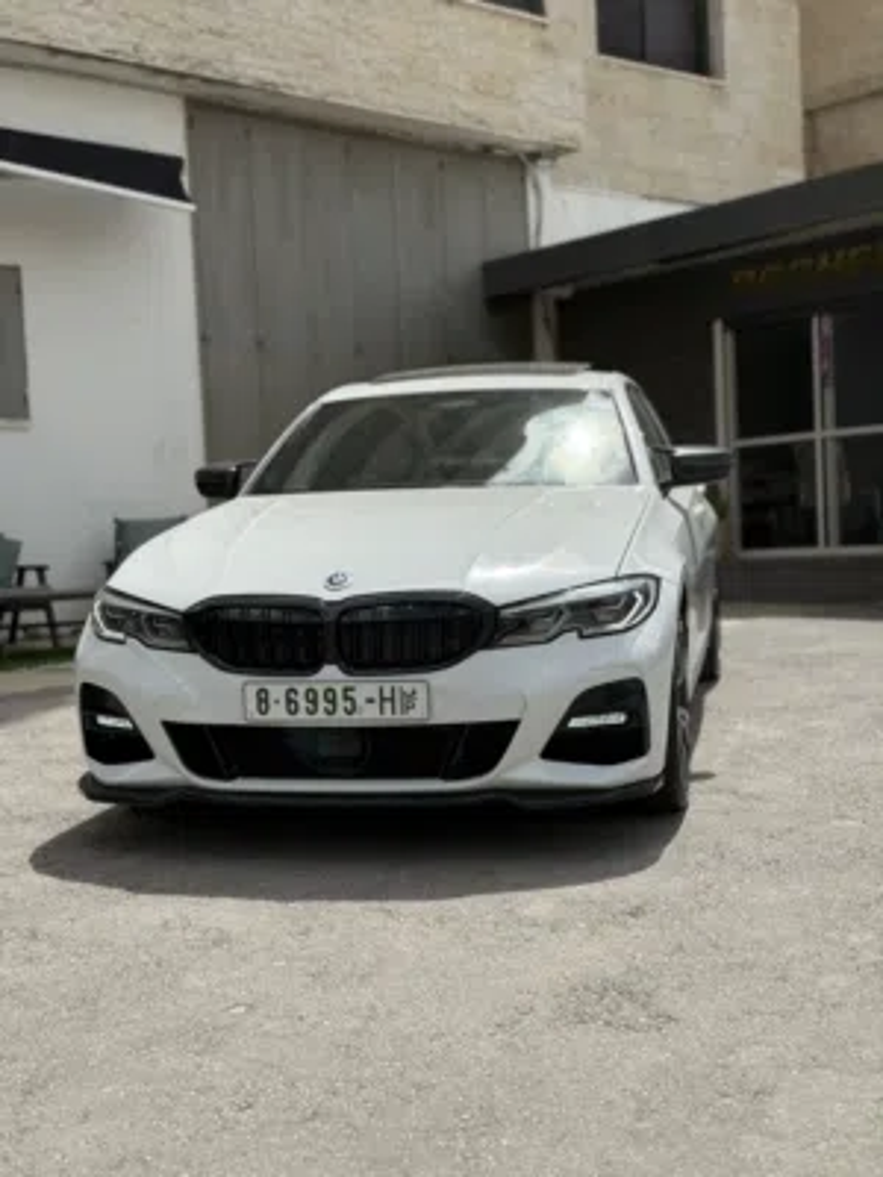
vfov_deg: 39.7
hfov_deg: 30.3
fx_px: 1633
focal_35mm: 48
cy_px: 588
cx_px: 442
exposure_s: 1/7874
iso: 100
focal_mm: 6.76
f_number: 1.78
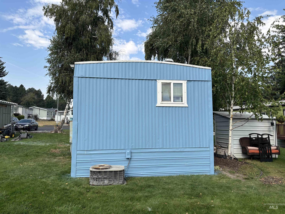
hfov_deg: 67.3
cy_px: 107
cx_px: 142
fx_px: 214
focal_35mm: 26
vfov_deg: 53.1
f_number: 1.6
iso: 50
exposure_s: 1/2571
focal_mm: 5.96
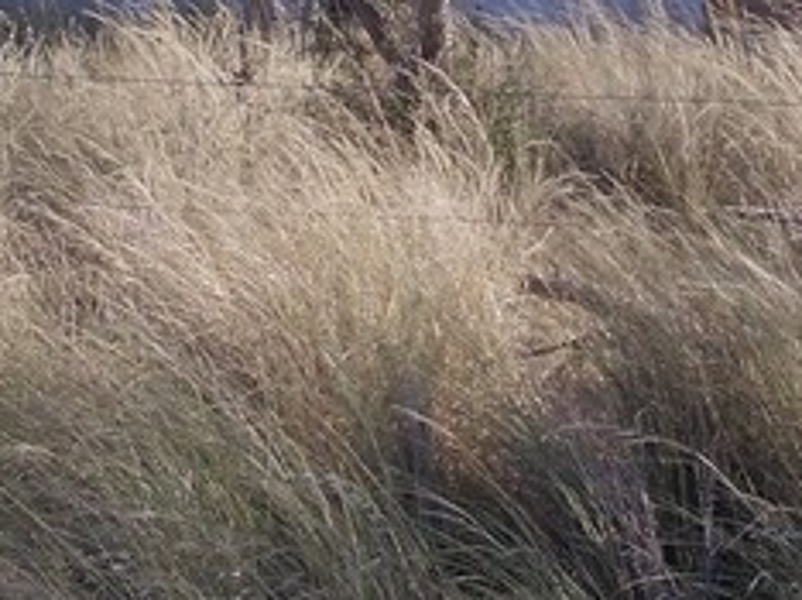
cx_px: 356
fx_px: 3263
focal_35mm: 141
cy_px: -82
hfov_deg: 14.0
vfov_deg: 10.4
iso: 80
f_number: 6.5
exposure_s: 1/200
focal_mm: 6.1
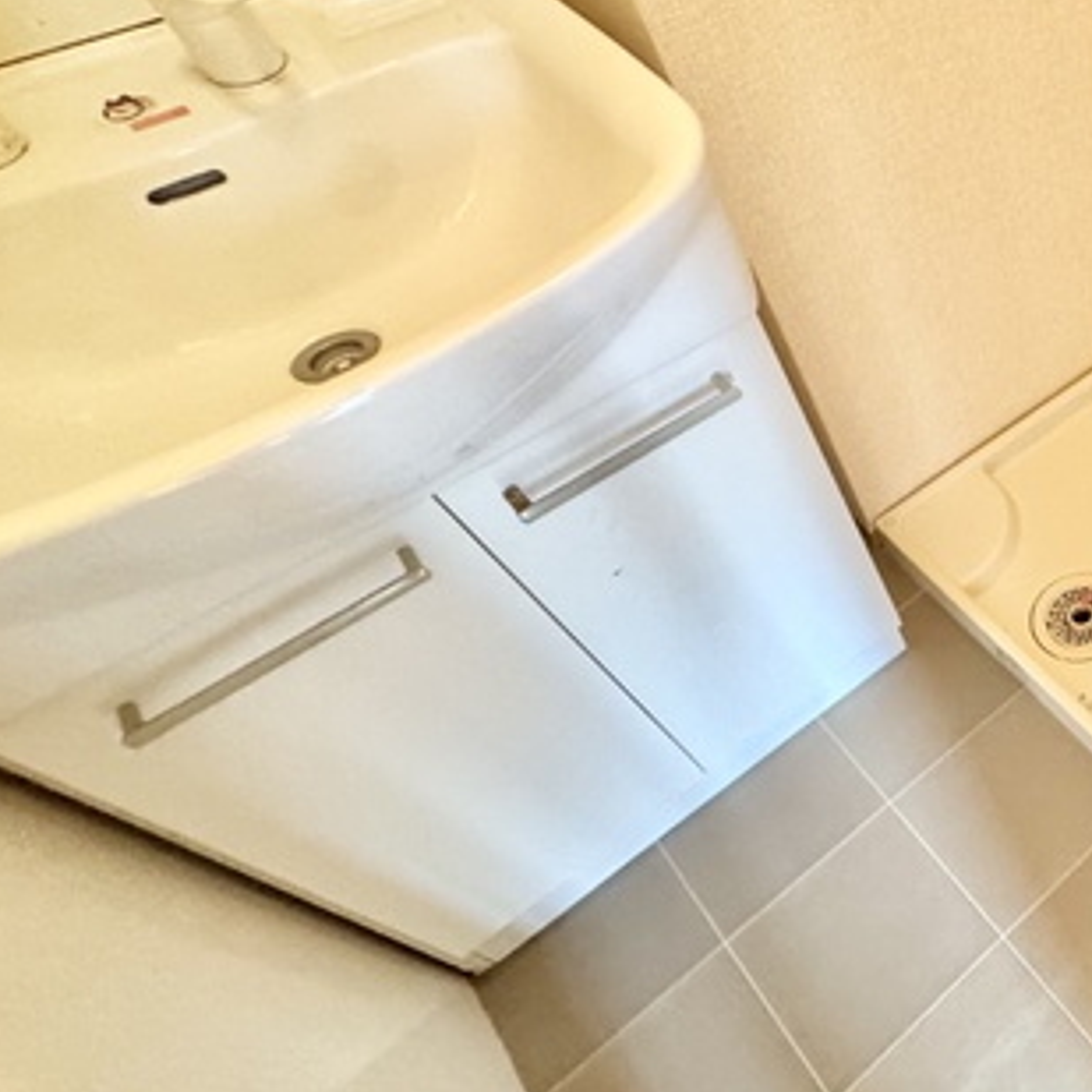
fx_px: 999
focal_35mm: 28
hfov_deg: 43.5
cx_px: 1216
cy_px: 447
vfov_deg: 56.9
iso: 500
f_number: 2.2
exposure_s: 1/60
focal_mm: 2.22
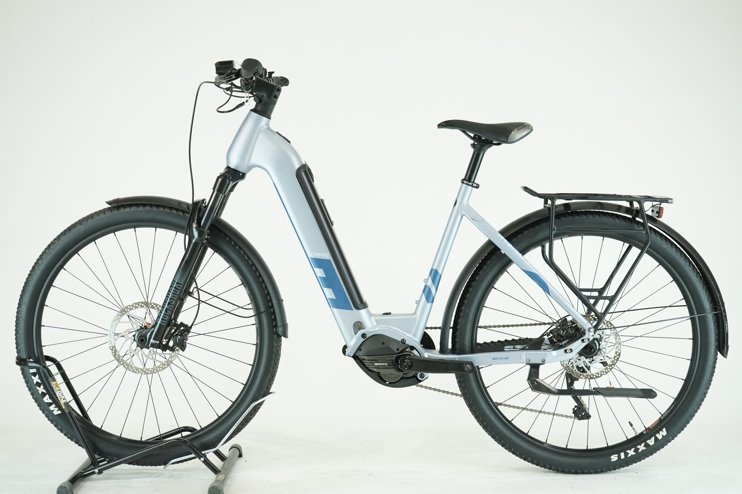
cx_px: 371
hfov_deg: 38.9
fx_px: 1051
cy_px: 247
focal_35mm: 51
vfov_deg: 26.5
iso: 1600
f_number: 5.6
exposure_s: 1/200
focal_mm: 51
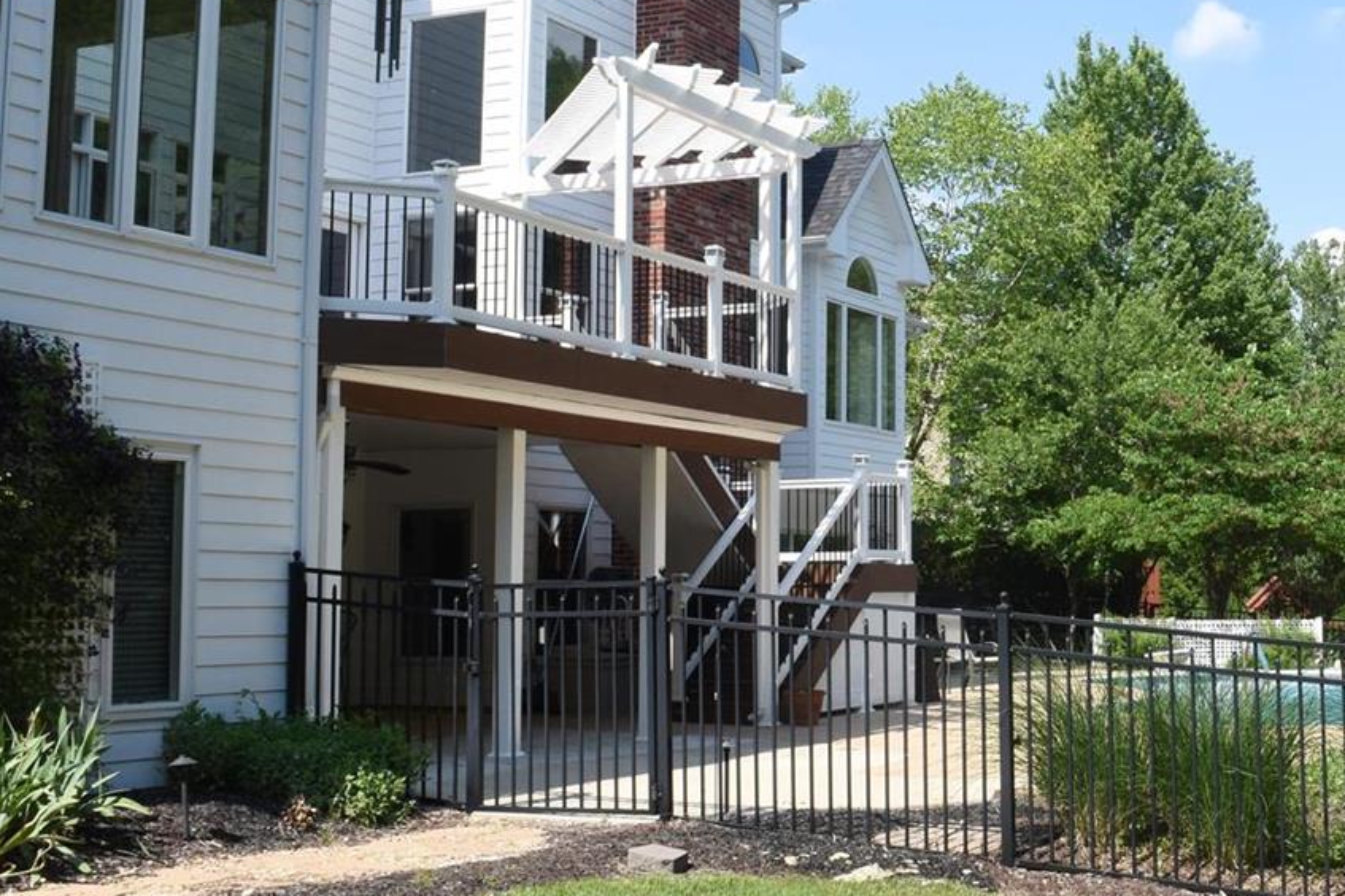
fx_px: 1905
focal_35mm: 51
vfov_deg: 26.4
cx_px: 1142
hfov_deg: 37.0
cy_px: 396
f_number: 14
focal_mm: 18
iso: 400
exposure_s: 1/250
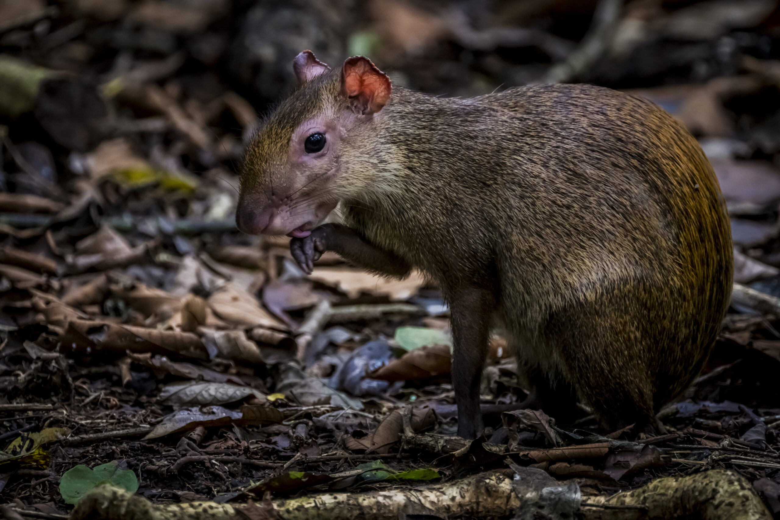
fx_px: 12133
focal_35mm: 560
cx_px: 390
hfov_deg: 3.7
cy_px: 260
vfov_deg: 2.5
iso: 5000
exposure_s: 1/125
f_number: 8
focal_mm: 560
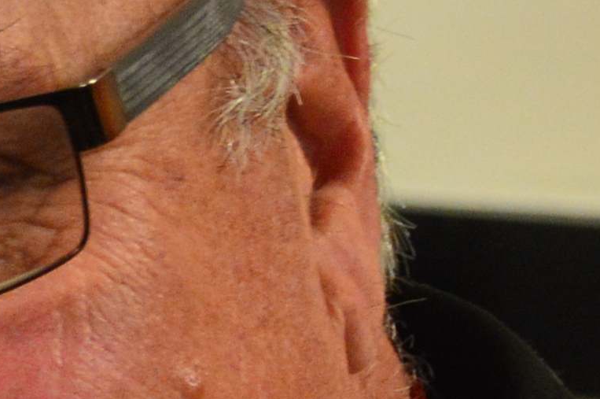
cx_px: -676
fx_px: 6892
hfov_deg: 4.9
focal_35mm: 414
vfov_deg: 3.3
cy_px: 730
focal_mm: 35
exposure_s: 1/15
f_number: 4.2
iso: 800
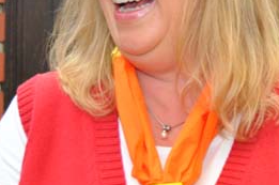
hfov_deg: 10.1
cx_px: 292
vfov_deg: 6.8
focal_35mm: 202
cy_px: 4
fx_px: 1563
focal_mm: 44
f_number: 4.5
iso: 800
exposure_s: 1/60
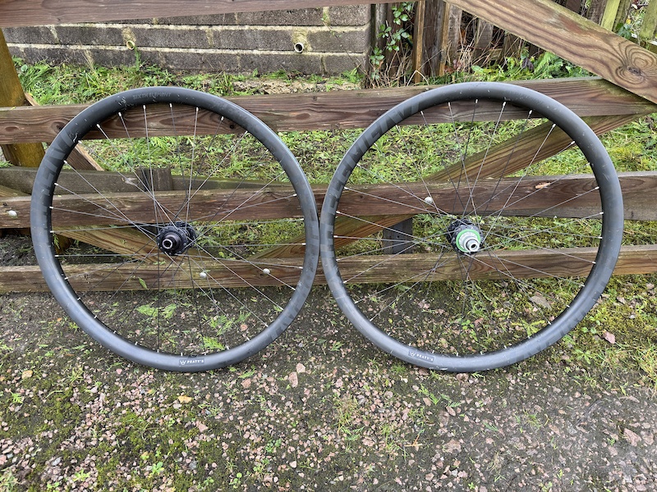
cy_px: 246
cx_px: 328
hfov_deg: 71.6
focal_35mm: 24
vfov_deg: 56.8
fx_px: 456
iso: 200
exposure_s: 1/81
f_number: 1.78
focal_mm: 6.86
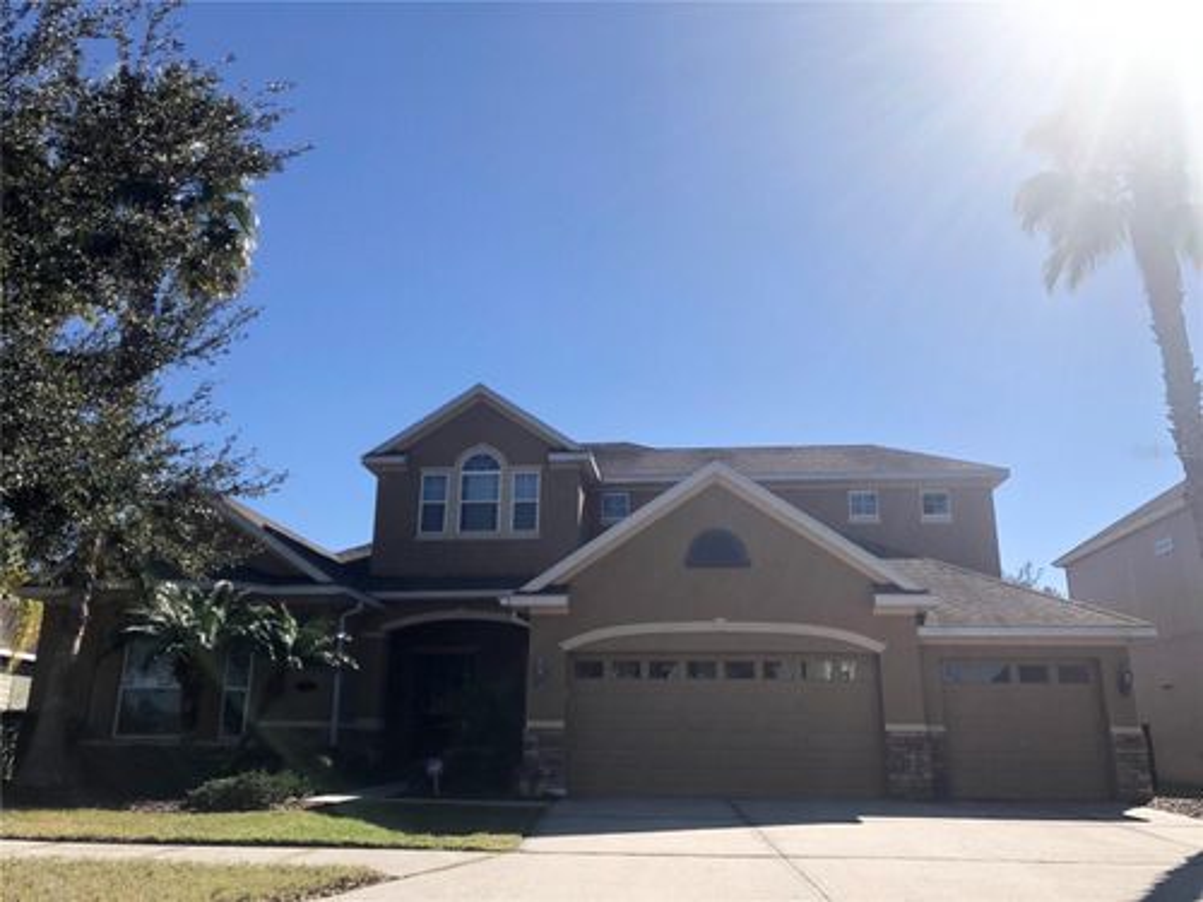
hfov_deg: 63.4
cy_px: 451
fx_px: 973
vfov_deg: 49.7
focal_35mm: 28
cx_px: 602
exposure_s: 1/2525
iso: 20
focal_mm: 4
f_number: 1.8
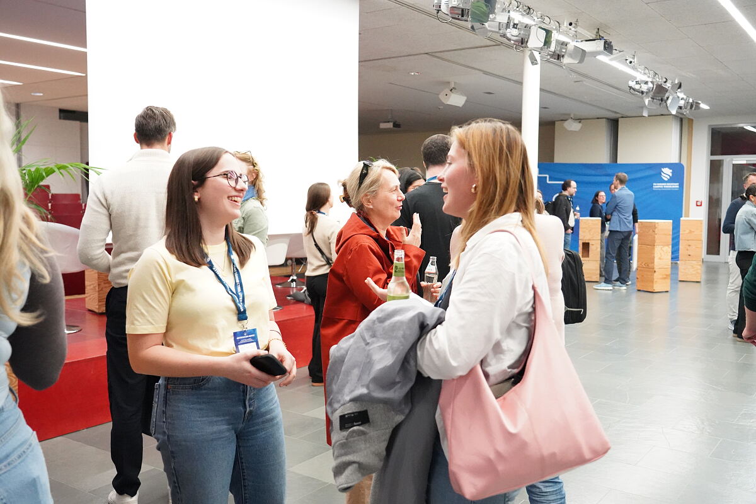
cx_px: 378
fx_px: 693
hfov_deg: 57.2
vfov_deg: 40.0
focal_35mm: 33
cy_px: 252
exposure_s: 1/320
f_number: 4
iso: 16000
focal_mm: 33
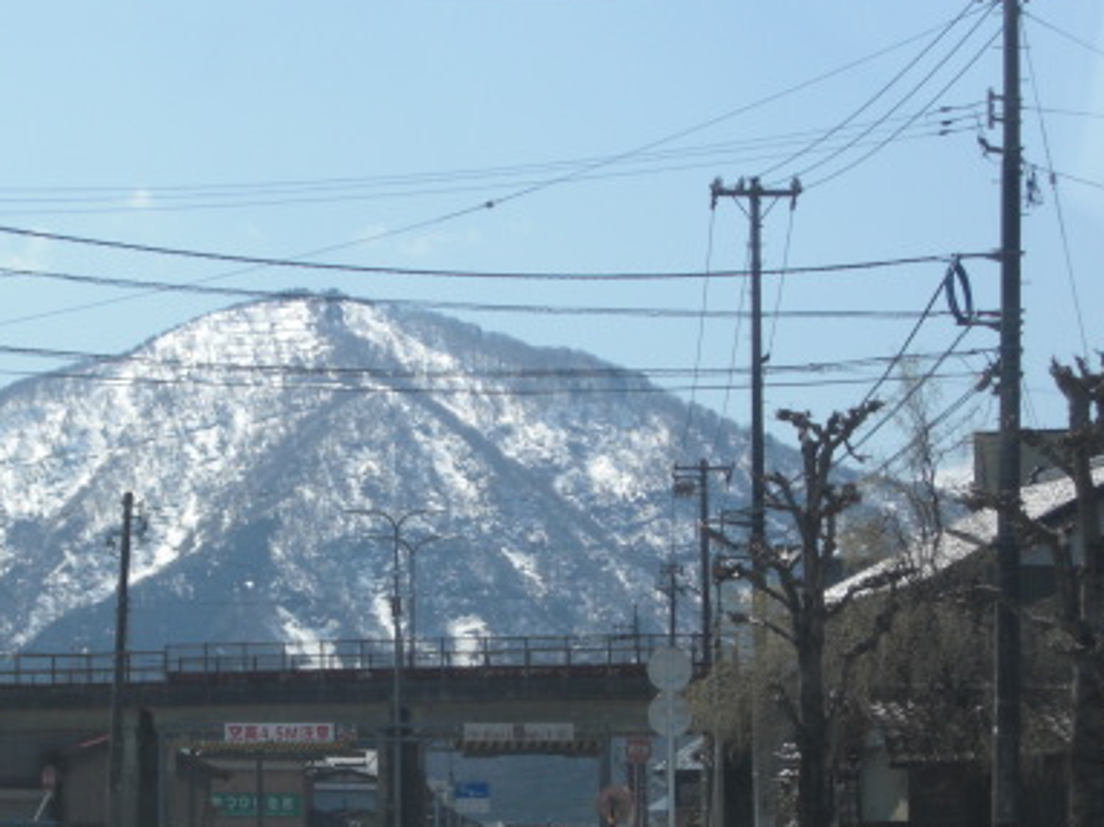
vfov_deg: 11.2
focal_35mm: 132
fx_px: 4209
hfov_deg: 14.9
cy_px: 631
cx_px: 294
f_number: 4.6
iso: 50
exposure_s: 1/500
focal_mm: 13.9
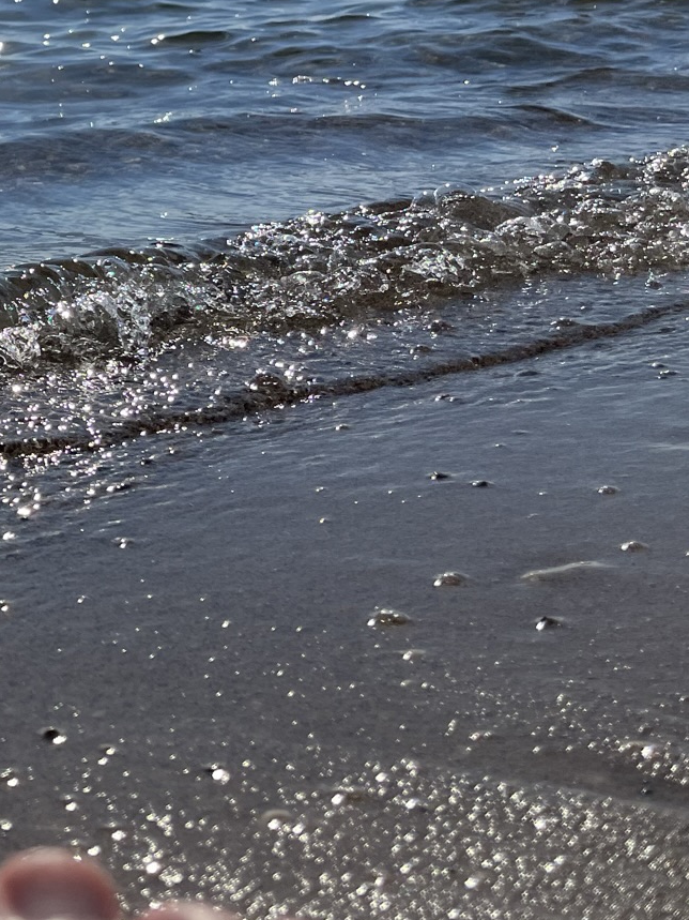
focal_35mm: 62
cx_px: -242
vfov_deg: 30.6
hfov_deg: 21.1
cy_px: 214
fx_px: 1646
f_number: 1.6
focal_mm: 5.1
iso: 50
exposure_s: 1/13333
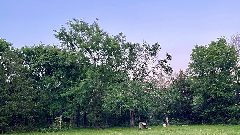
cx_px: 152
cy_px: 105
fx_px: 229
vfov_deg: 32.1
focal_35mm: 36
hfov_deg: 54.6
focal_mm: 5.1
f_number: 1.6
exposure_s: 1/71
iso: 125
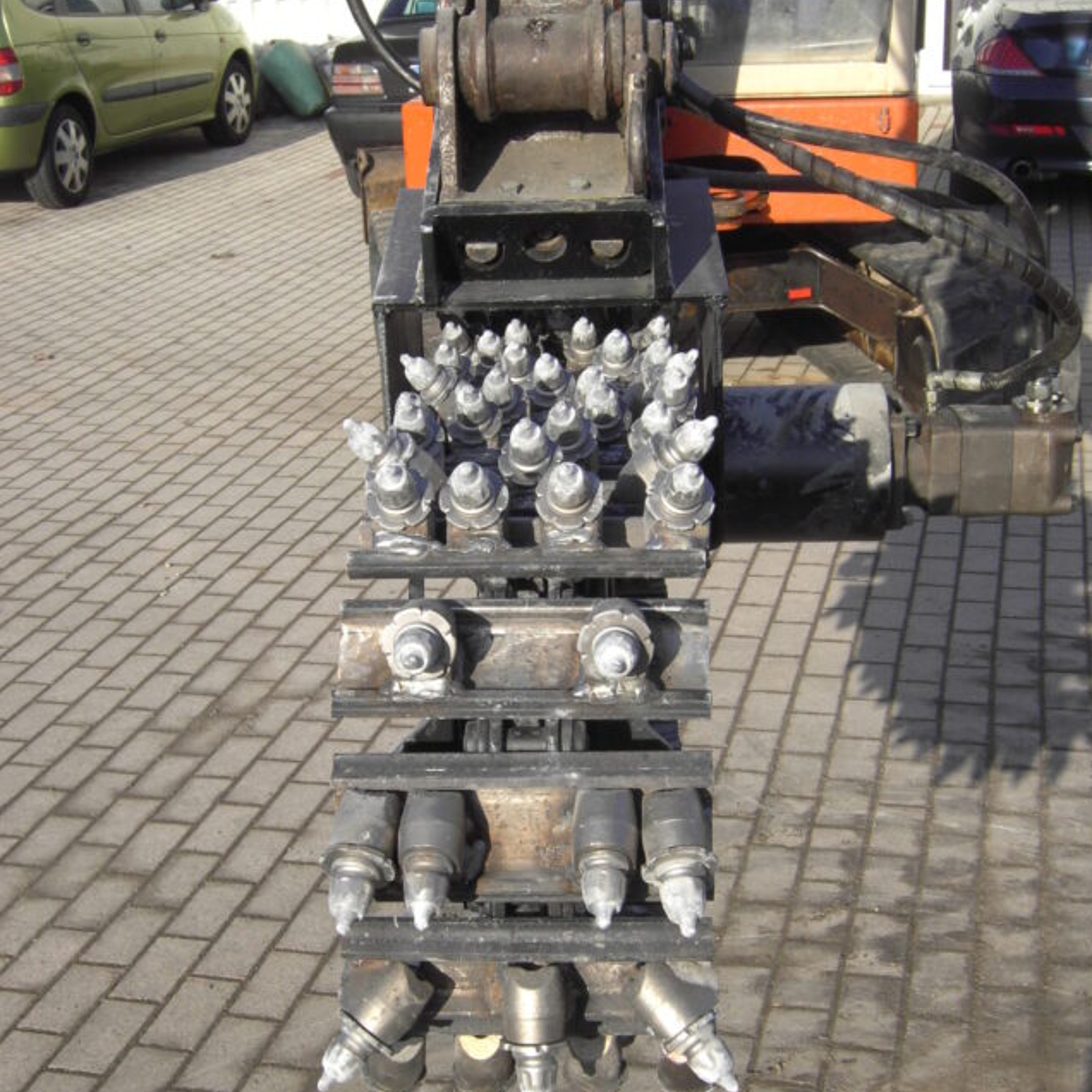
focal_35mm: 53
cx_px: 544
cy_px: 653
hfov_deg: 32.2
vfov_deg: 32.1
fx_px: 1892
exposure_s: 1/140
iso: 50
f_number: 5.6
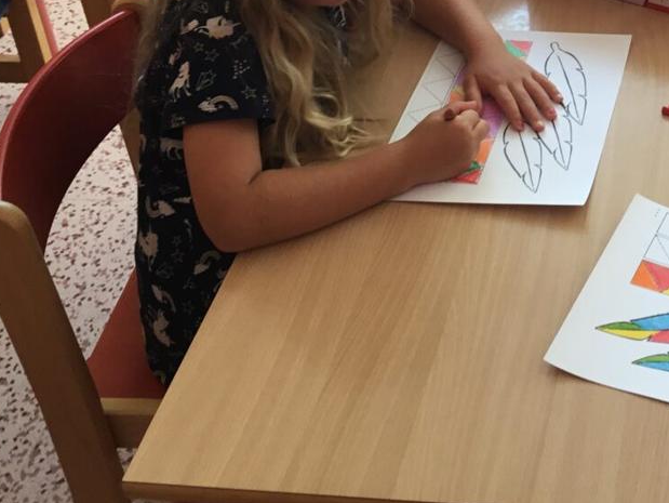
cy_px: -6
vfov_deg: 21.2
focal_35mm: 67
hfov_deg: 27.7
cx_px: 620
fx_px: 1296
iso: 32
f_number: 2.4
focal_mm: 3.3
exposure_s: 1/50
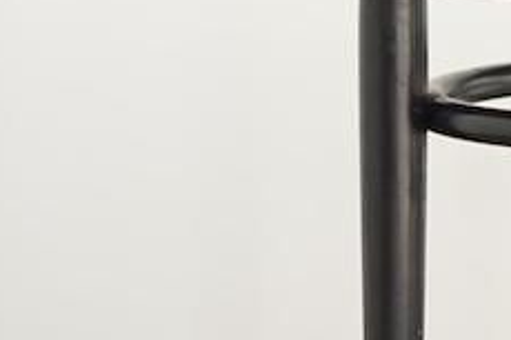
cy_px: 129
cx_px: 1178
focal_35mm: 287
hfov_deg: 6.8
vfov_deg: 4.8
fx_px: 4071
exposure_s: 1/100
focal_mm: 55
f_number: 3.5
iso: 400
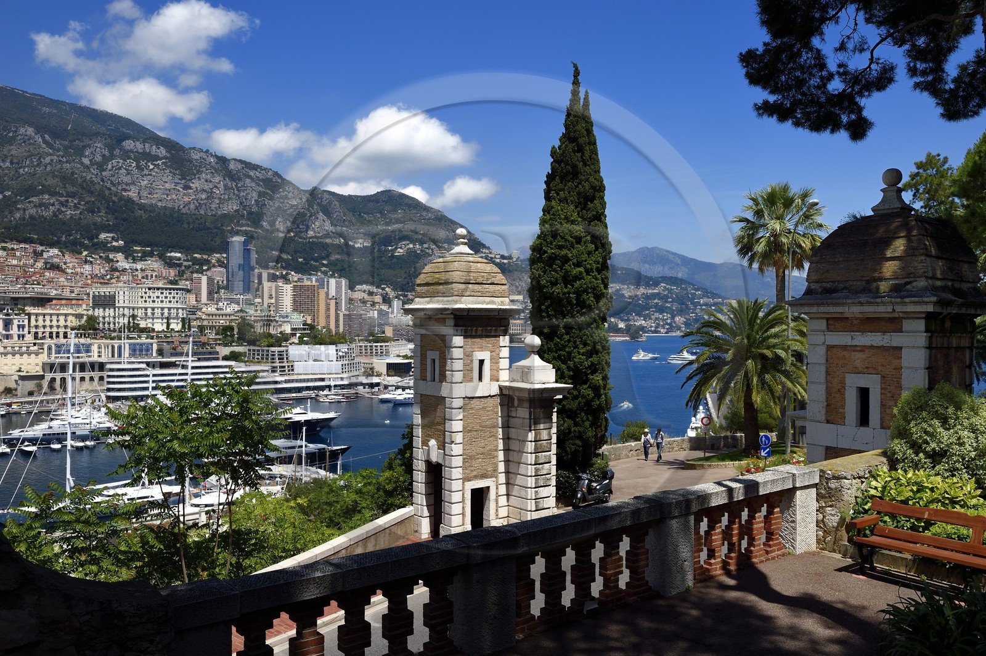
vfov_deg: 44.9
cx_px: 493
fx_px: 794
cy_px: 328
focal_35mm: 29
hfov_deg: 63.7
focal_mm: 29
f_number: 13
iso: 200
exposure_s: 1/320
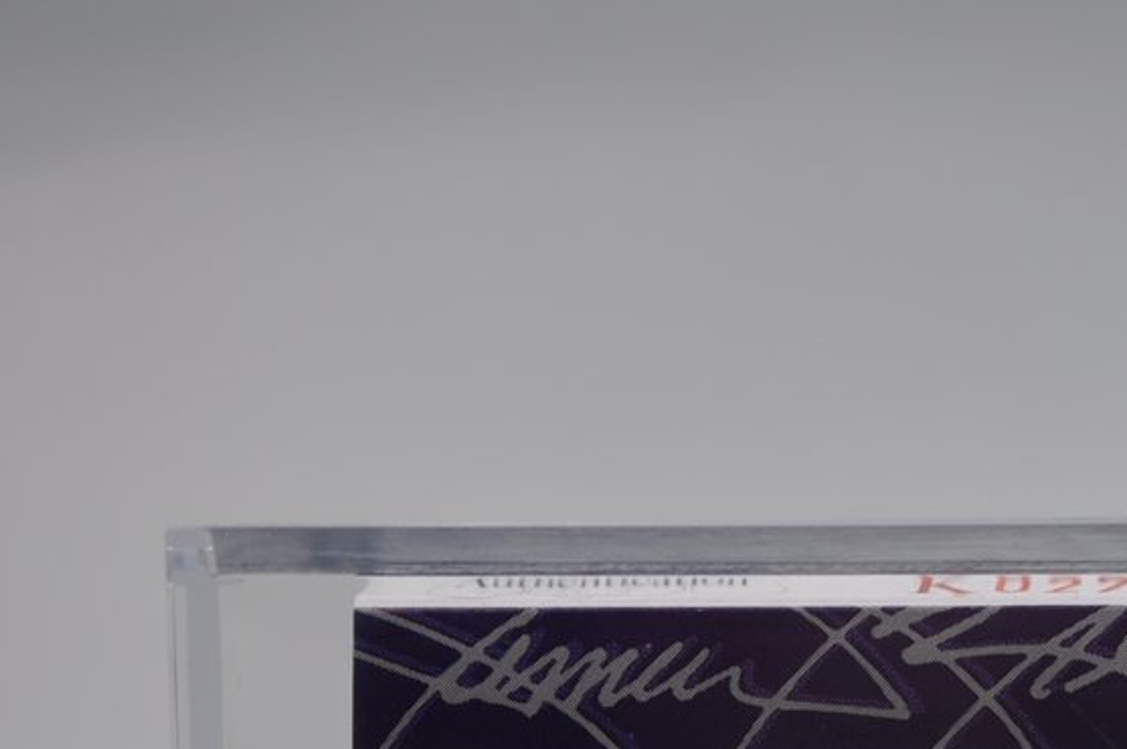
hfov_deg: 10.9
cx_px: 1585
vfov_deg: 7.3
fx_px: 5753
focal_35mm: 184
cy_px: 1135
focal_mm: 40
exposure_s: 1/60
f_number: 4
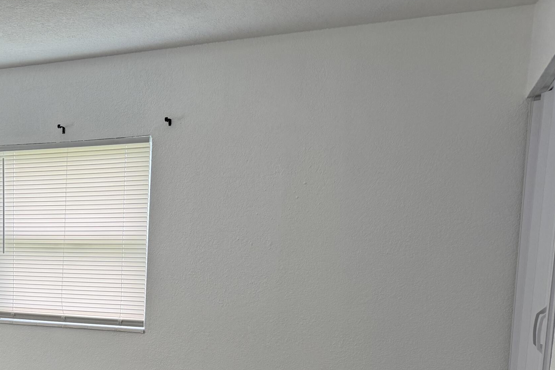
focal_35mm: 45
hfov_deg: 40.5
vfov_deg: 28.3
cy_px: 355
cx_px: 61
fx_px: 694
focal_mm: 6.76
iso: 125
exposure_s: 1/120
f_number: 1.78
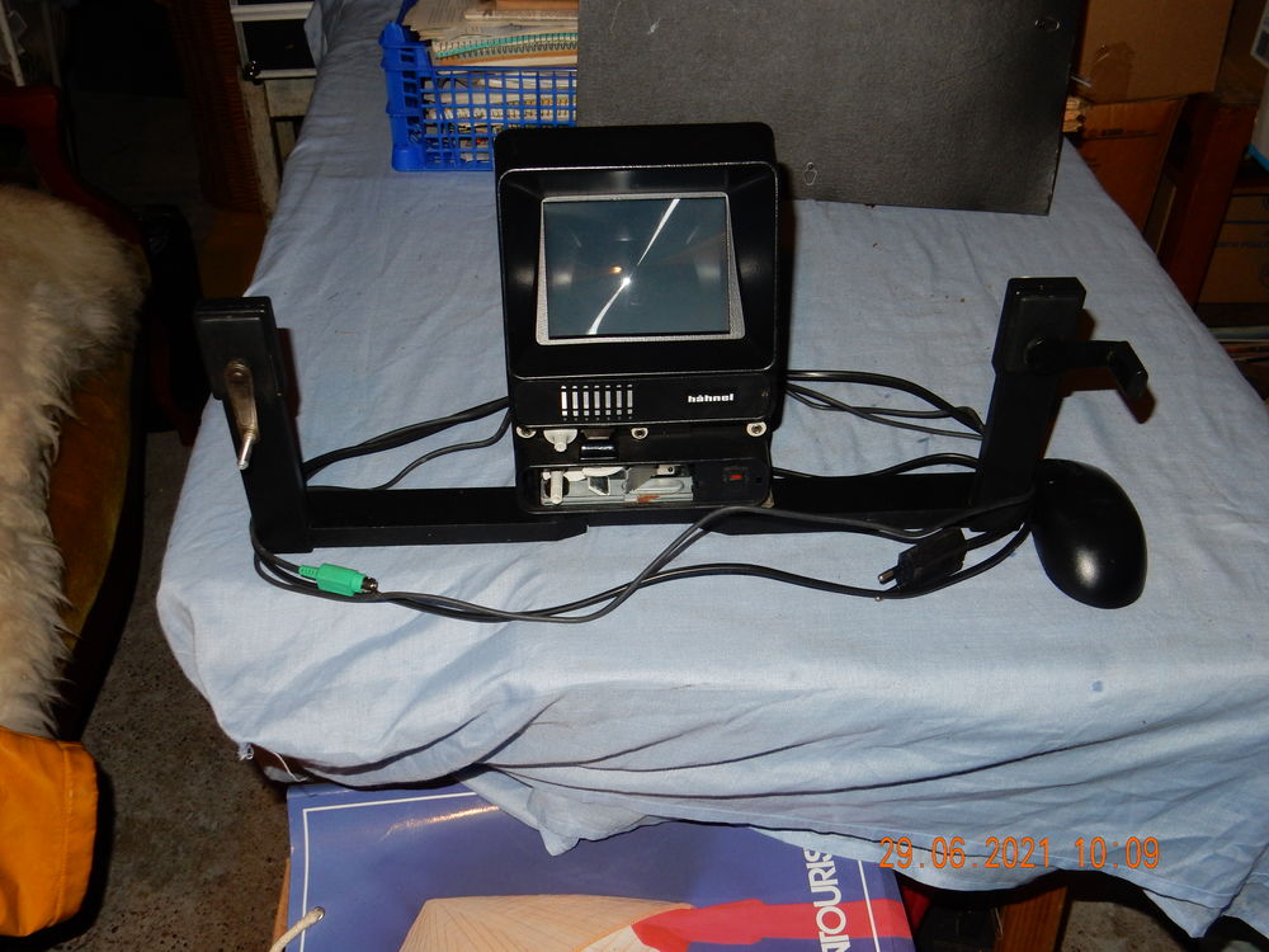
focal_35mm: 36
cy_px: 476
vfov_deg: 39.7
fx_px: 1320
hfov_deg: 51.4
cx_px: 634
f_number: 4
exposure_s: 1/30
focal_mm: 6.4
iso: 200
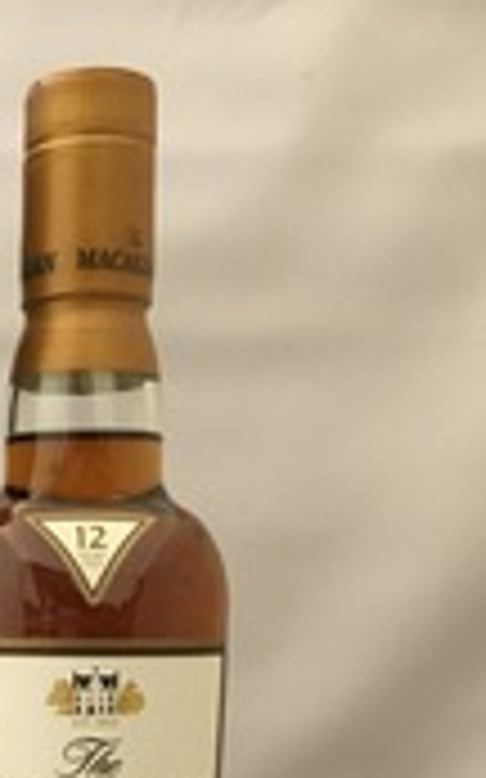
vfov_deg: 30.1
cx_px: -108
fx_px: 1357
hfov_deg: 19.1
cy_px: 751
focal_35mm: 64
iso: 250
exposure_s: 1/15
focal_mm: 4.15
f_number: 2.2
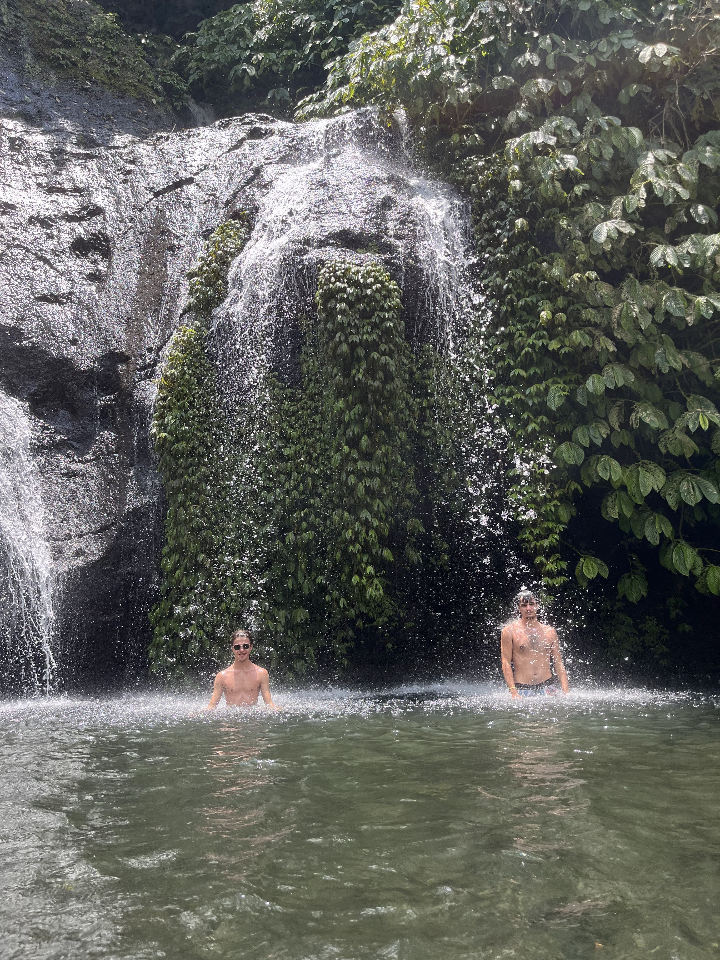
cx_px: 360
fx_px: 721
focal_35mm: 26
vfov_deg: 67.3
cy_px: 480
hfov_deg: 53.1
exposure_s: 1/845
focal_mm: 5.1
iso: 50
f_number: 1.6
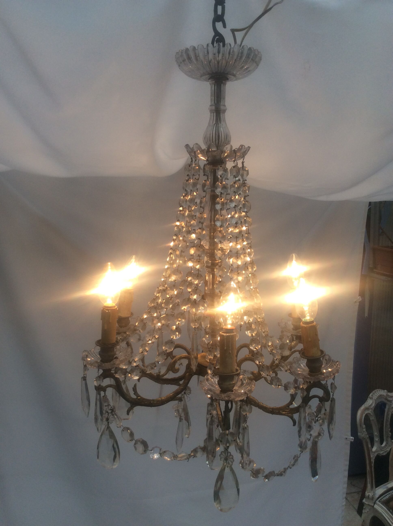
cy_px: 263
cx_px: 196
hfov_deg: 44.1
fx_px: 486
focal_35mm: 32
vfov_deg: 56.9
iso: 32
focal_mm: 3.3
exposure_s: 1/217
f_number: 2.4
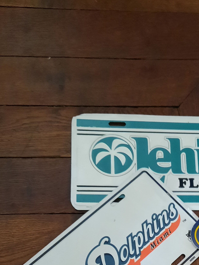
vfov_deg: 30.4
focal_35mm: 57
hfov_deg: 24.6
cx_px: 194
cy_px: 288
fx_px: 437
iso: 640
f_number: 2
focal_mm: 4.6
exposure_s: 1/25
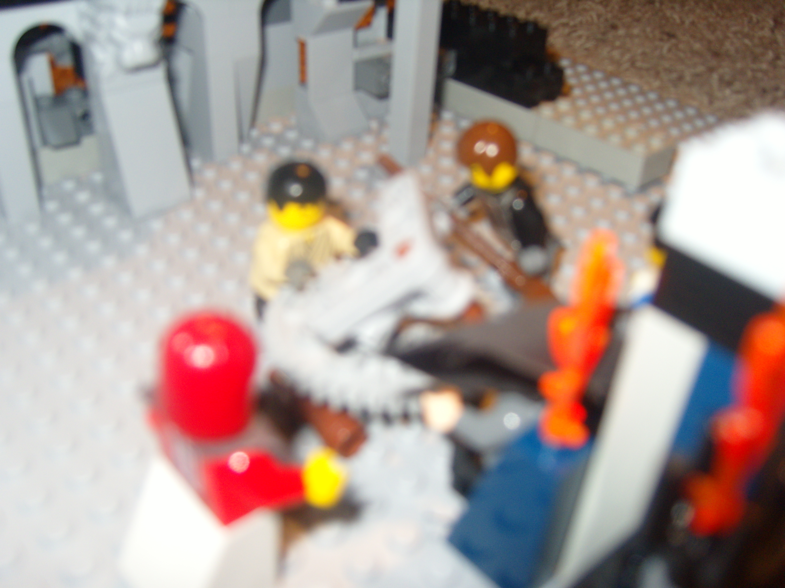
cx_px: 392
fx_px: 794
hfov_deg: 52.6
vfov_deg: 40.7
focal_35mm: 35
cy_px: 294
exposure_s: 1/30
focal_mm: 7.4
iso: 100
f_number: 2.8
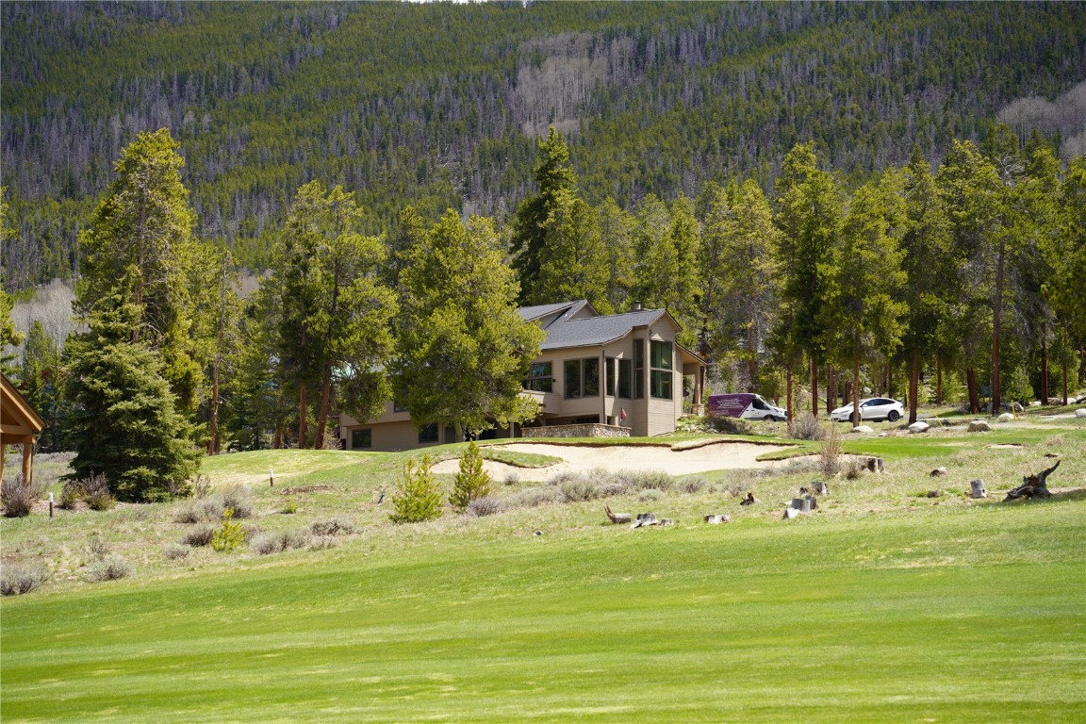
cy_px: 362
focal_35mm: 91
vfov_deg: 15.0
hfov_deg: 22.4
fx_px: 2745
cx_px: 543
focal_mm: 91
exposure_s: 1/250
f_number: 5.6
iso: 100
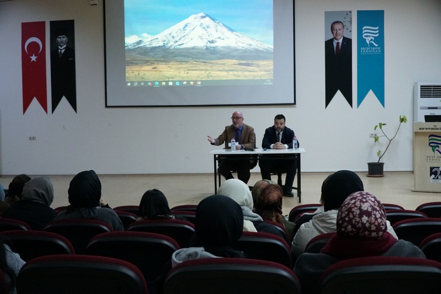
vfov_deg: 28.9
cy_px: 147
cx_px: 220
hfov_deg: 42.3
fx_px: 569
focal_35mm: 46
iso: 6400
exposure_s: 1/160
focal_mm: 31
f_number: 4
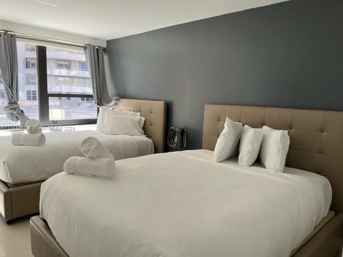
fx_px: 258
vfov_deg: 53.1
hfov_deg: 67.3
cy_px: 128
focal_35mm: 26
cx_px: 172
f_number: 1.6
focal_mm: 5.1
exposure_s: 1/266
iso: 40
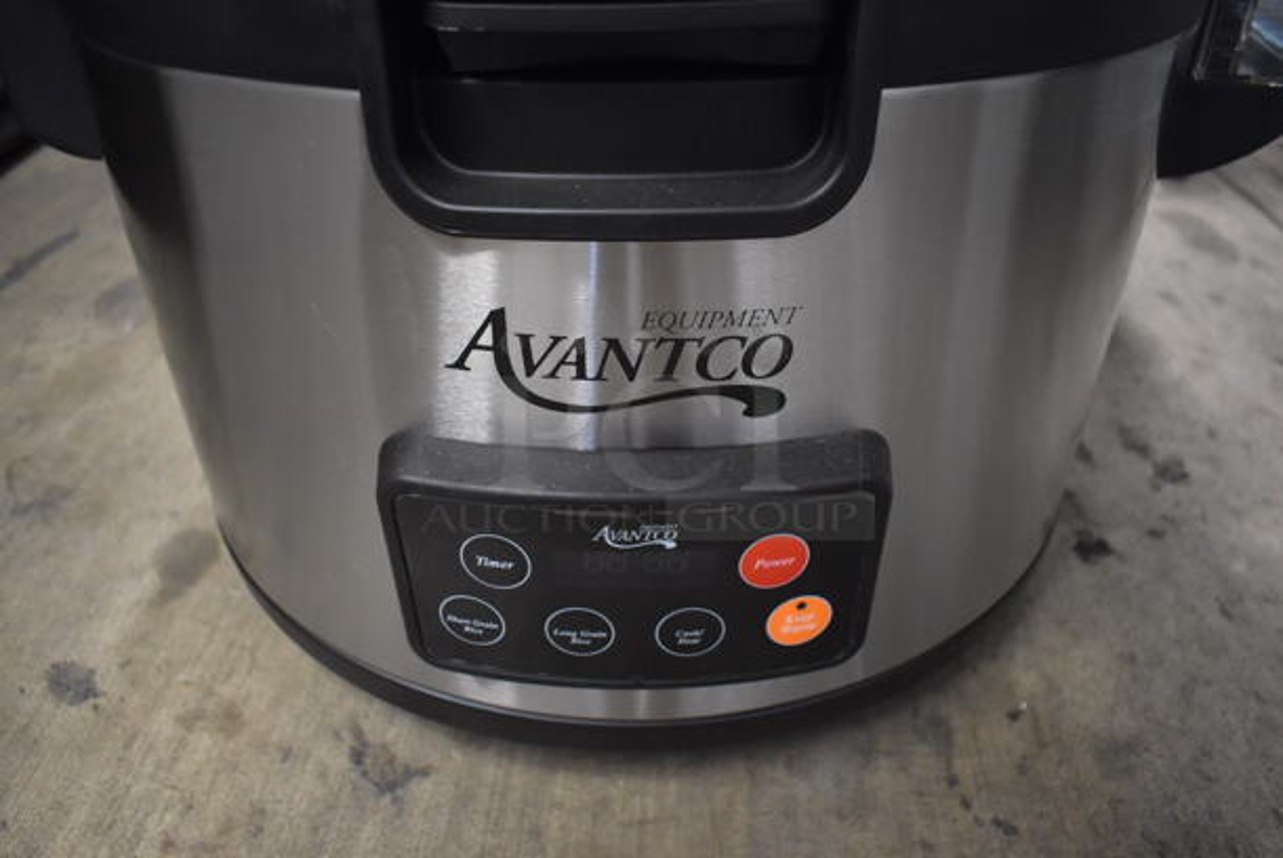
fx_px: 963
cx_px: 642
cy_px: 429
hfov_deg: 67.3
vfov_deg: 48.0
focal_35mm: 27
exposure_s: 1/125
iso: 4000
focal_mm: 18
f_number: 3.5
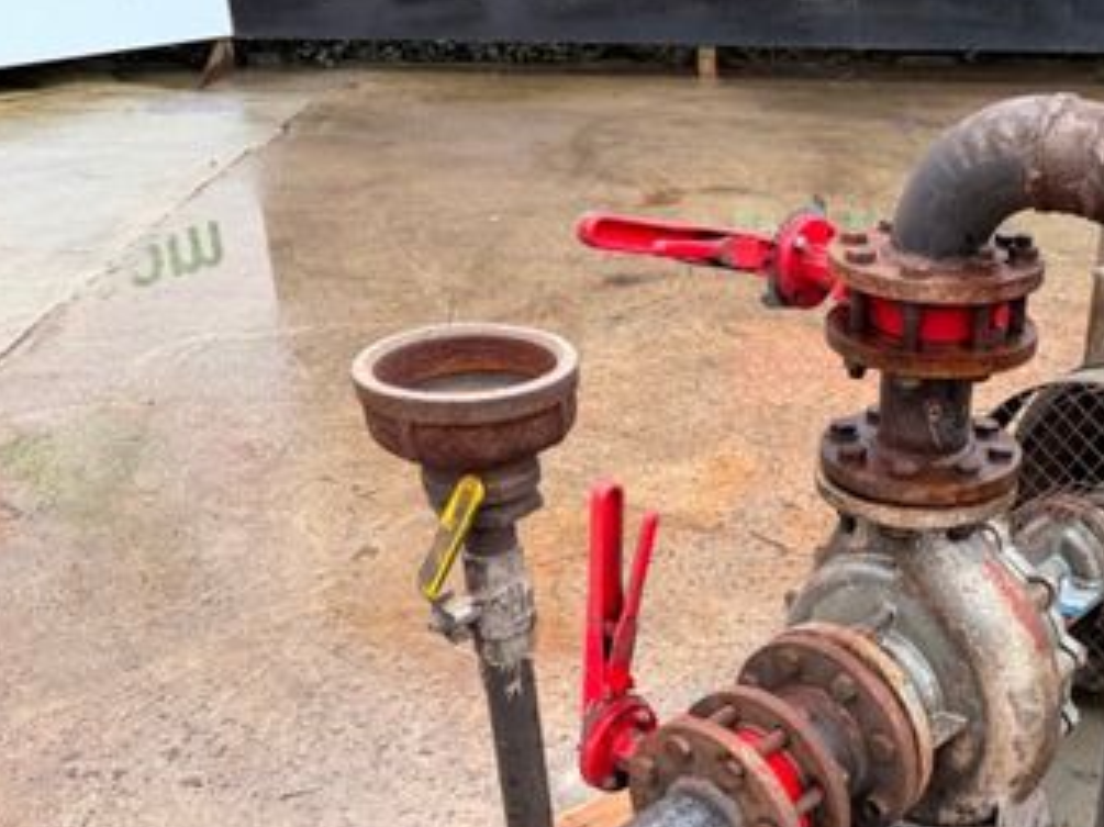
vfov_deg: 33.2
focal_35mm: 43
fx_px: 1371
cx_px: 916
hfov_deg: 41.6
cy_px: 567
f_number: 1.78
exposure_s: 1/481
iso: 80
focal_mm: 6.76
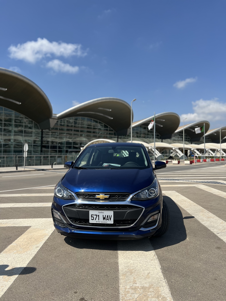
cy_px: 150
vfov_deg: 67.3
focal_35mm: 26
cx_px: 113
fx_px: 226
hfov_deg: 53.1
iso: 50
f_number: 1.5
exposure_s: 1/5076
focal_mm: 5.7
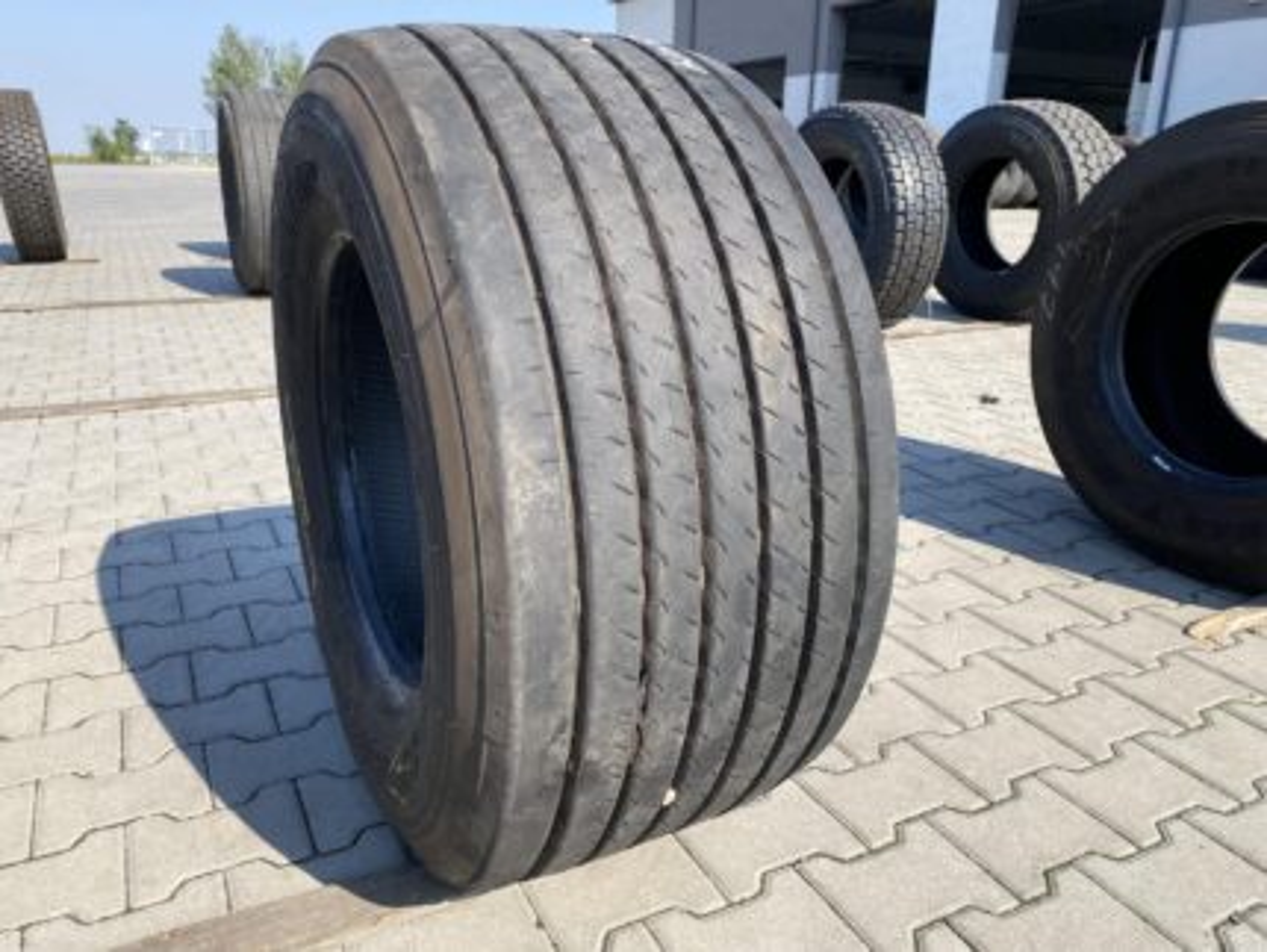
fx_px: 952
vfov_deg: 53.1
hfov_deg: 67.3
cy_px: 476
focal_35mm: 26
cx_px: 634
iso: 32
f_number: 1.8
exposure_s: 1/1245
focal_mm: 4.25
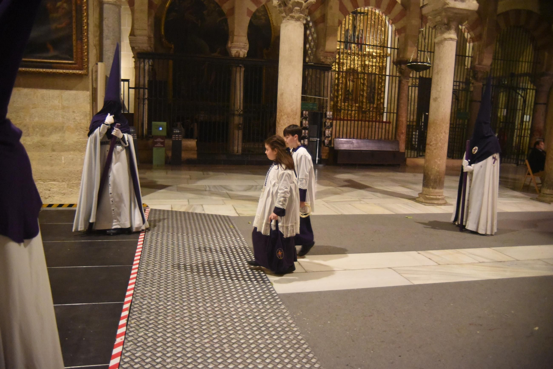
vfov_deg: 45.0
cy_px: 184
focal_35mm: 29
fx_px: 446
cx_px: 276
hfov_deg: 63.6
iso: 10000
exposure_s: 1/125
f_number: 3.5
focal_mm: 29
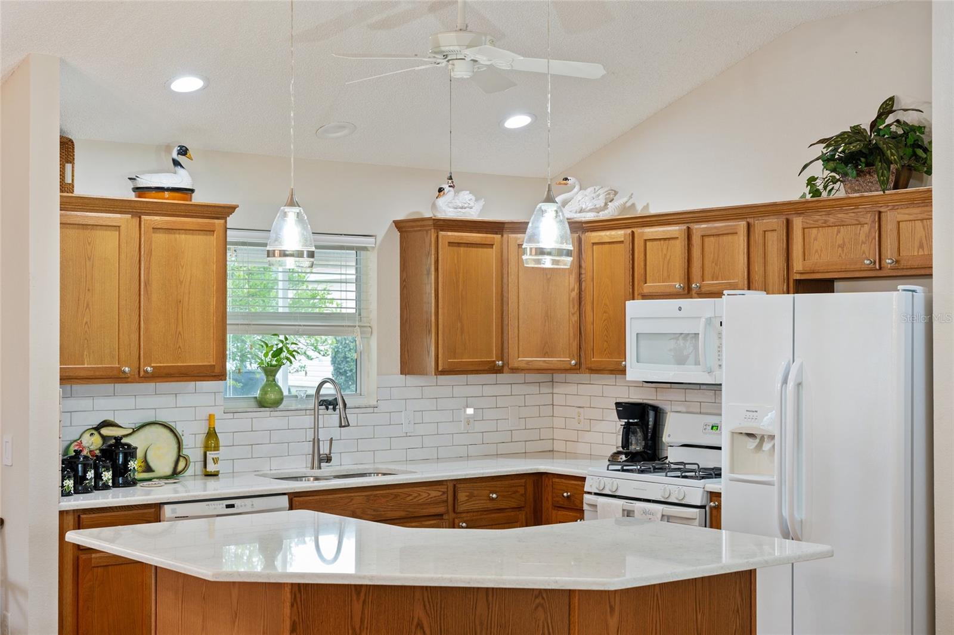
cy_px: 318
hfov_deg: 37.7
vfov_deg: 25.6
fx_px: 1396
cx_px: 477
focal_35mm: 53
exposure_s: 1/8
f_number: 6.3
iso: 250
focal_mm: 52.7
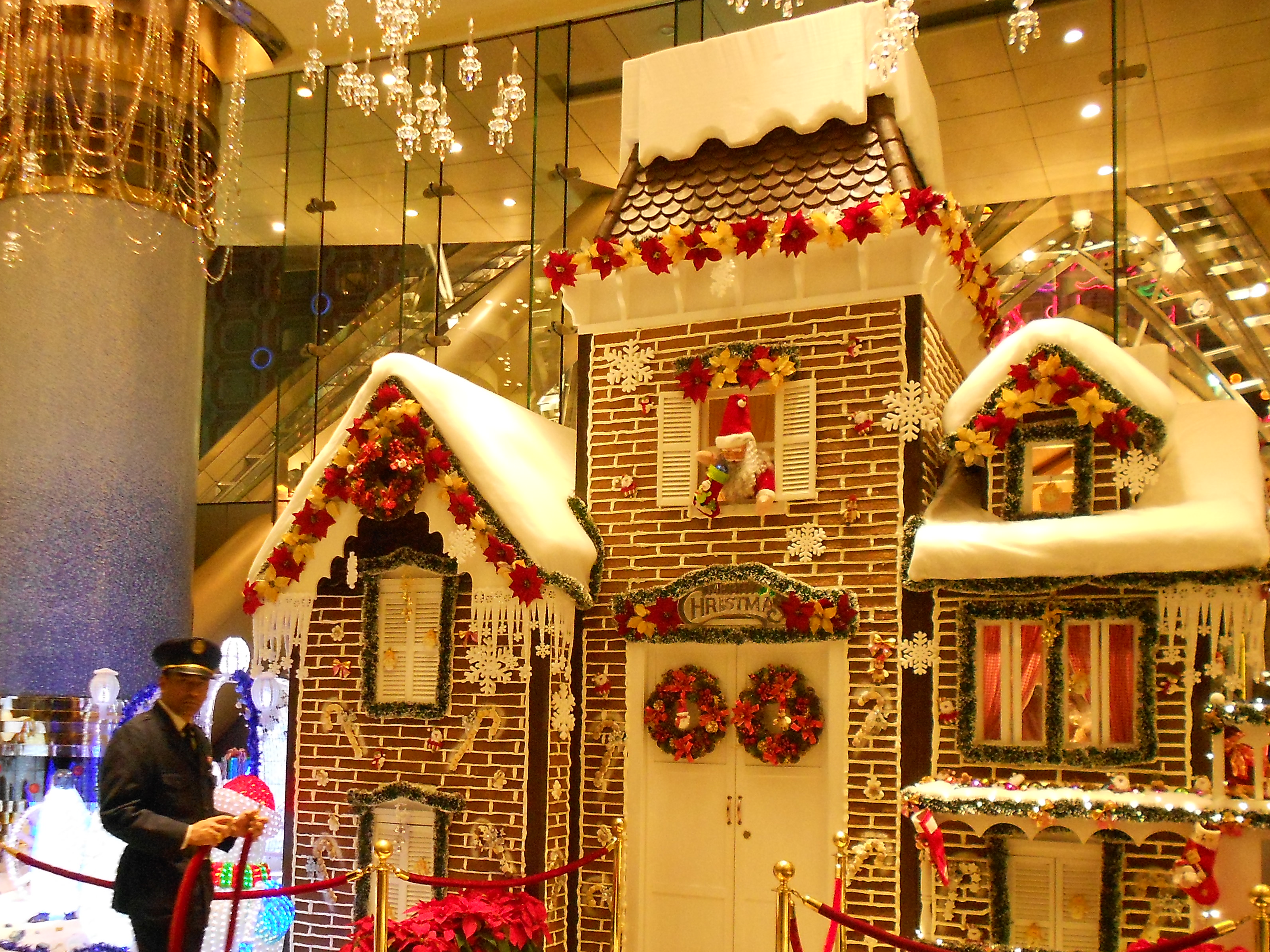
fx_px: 1284
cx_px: 533
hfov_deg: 52.4
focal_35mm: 35
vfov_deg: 40.2
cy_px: 627
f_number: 3.2
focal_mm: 4.6
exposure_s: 1/30
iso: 400
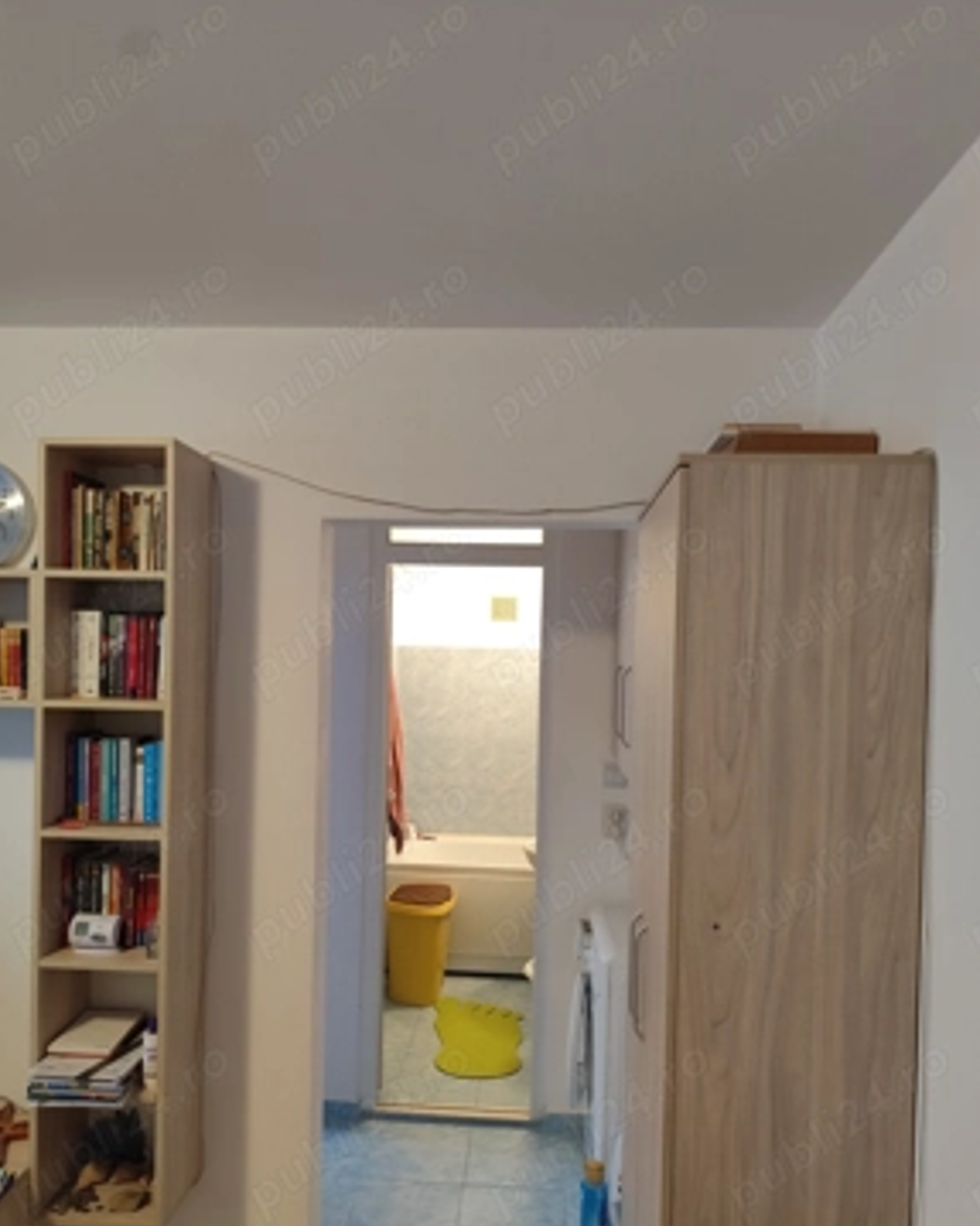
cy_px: 663
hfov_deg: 56.8
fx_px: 907
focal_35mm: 25
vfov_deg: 68.0
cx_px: 478
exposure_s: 1/33.3
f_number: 1.65
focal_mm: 6.19
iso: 1000
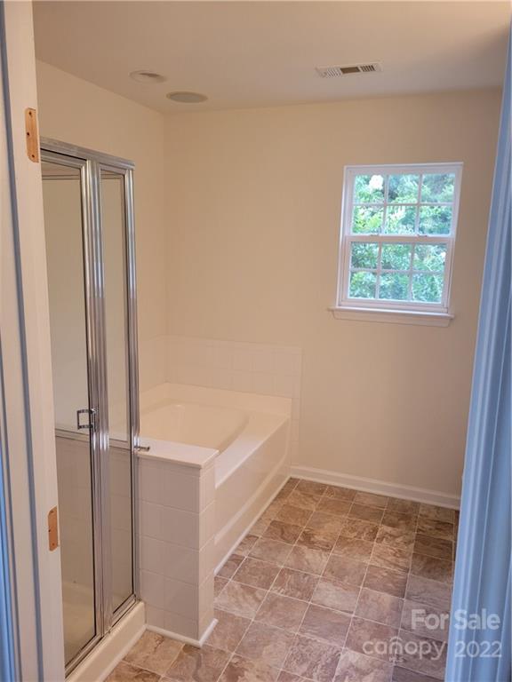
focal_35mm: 26
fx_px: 513
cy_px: 341
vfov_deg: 67.3
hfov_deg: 53.1
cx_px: 256
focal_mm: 5.4
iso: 250
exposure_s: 1/120
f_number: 1.8
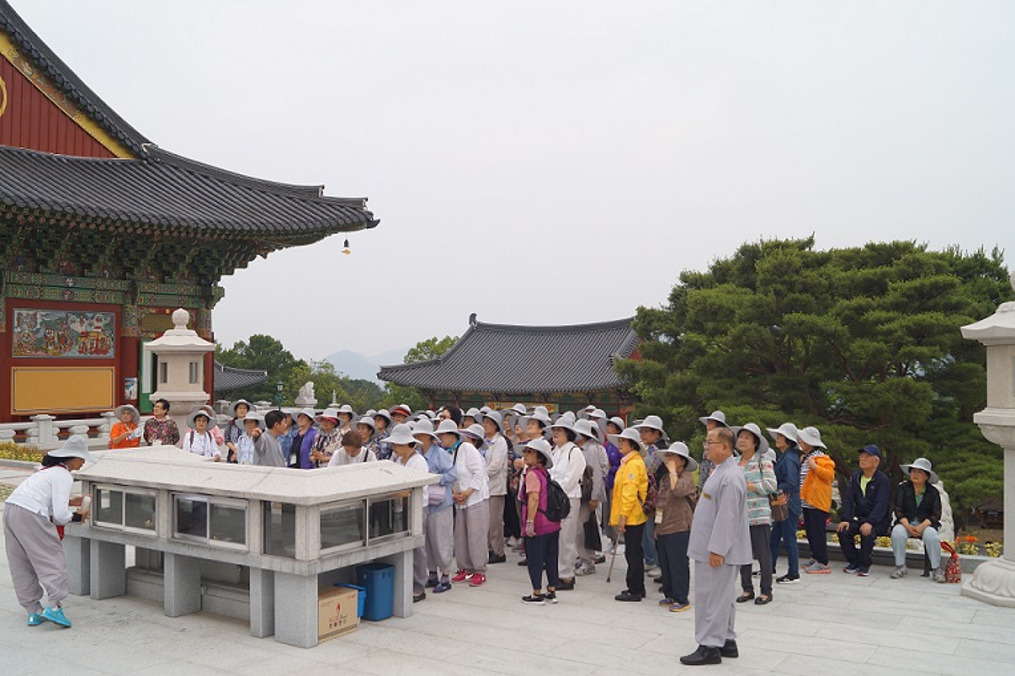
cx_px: 508
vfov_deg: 40.0
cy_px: 338
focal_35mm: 33
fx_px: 930
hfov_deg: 57.2
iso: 100
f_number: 8
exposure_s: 1/160
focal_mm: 22
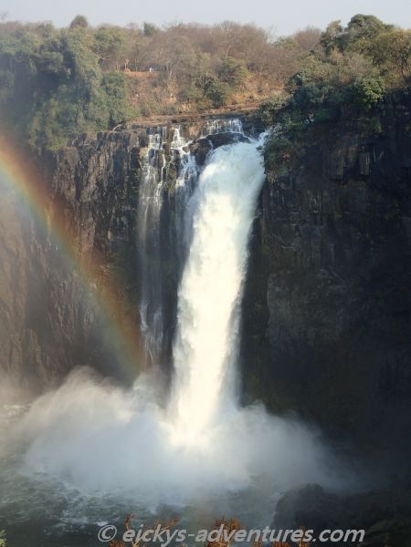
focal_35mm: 61
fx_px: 966
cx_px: 206
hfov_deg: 24.0
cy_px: 274
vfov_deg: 31.7
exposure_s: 1/250
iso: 100
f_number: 5
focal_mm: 11.01
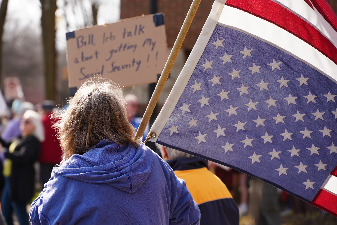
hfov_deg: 16.0
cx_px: 168
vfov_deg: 10.7
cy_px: 112
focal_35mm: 128
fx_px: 1199
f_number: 5
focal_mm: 128
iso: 80
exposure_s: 1/200
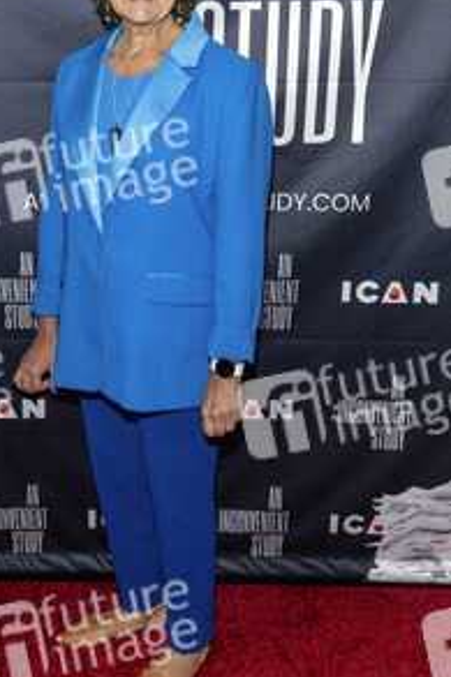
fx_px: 784
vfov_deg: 46.6
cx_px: 146
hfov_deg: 31.8
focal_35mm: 42
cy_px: 289
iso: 800
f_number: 5.6
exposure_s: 1/200
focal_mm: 30.5
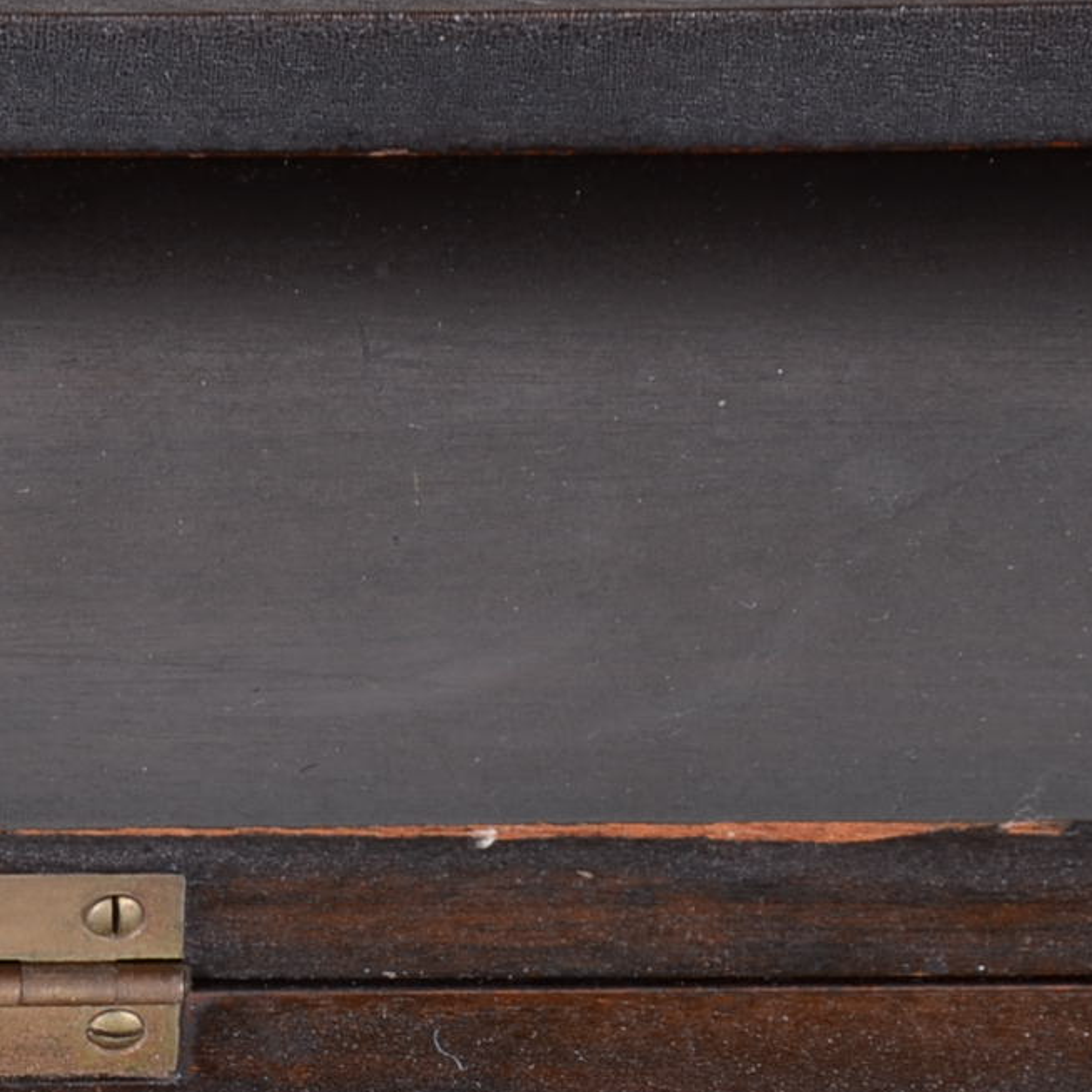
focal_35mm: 278
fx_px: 9922
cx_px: -174
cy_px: 1251
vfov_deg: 6.3
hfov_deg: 6.3
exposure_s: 1/100
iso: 100
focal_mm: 58
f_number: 7.1
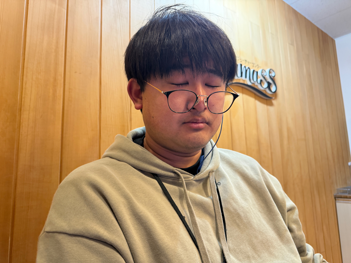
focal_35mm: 24
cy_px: 132
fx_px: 243
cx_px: 176
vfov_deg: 56.8
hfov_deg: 71.6
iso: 320
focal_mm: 6.76
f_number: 1.78
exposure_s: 1/50
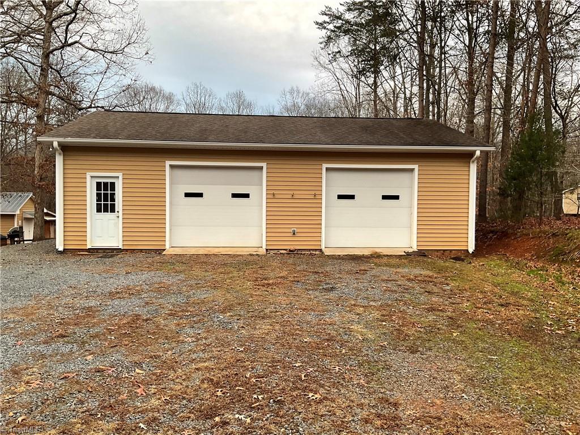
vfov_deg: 48.2
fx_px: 486
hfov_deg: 61.7
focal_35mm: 29
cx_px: 290
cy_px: 218
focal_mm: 3
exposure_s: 1/122
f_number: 1.8
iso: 40
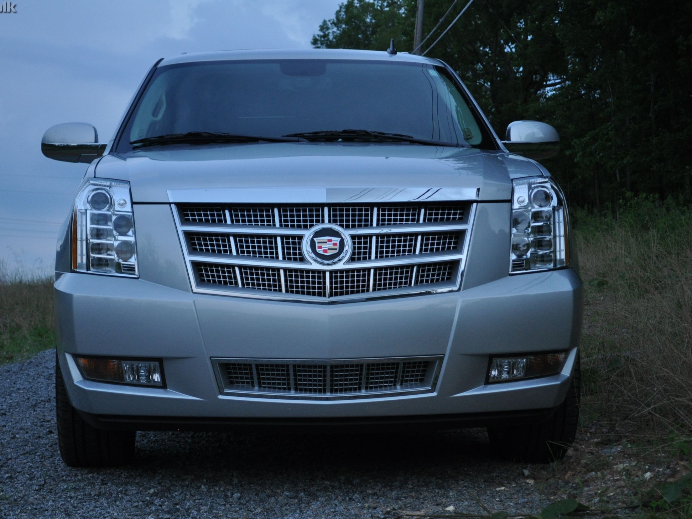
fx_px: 1499
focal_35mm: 75
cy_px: 260
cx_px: 338
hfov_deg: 26.0
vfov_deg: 19.6
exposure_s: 1/50
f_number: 5.3
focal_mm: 46
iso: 800
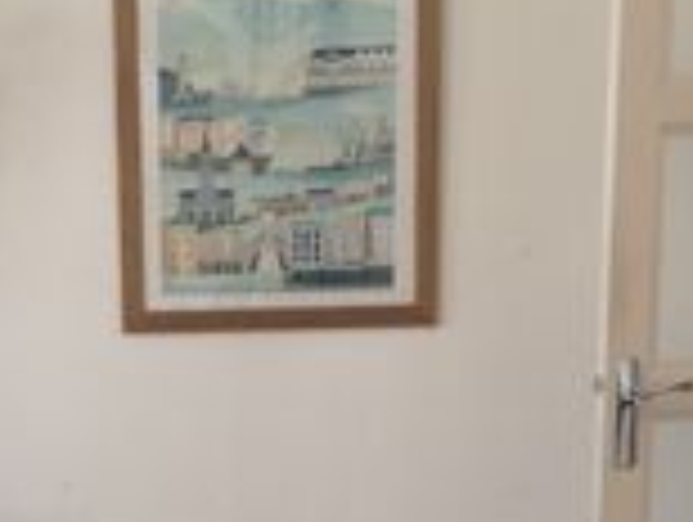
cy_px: 522
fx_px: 2105
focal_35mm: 105
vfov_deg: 13.9
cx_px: 9
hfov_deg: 18.2
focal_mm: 3.95
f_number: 1.8
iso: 50
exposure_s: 1/50
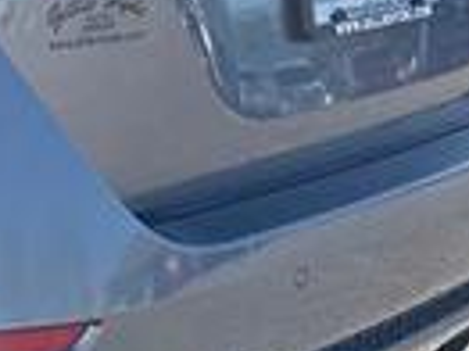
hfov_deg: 17.2
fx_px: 1354
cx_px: -290
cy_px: 104
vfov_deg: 14.7
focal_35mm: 100
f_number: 1.6
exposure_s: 1/2364
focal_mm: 5.96
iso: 64
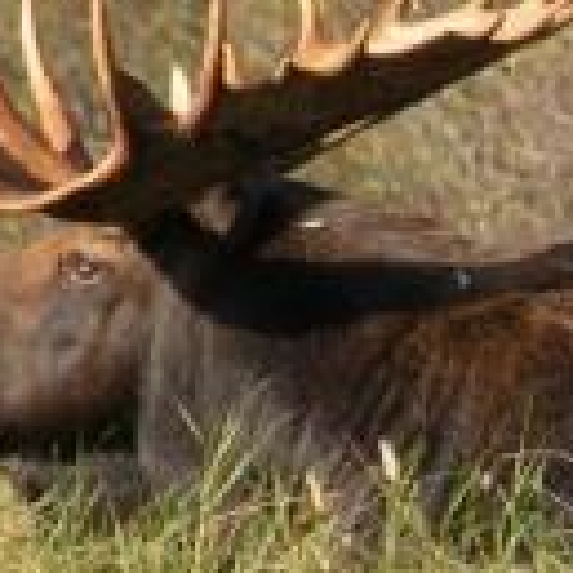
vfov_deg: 0.8
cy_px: 466
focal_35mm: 2138
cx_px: 591
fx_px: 40040
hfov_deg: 0.8
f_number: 4.5
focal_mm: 84.2
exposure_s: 1/240
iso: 64
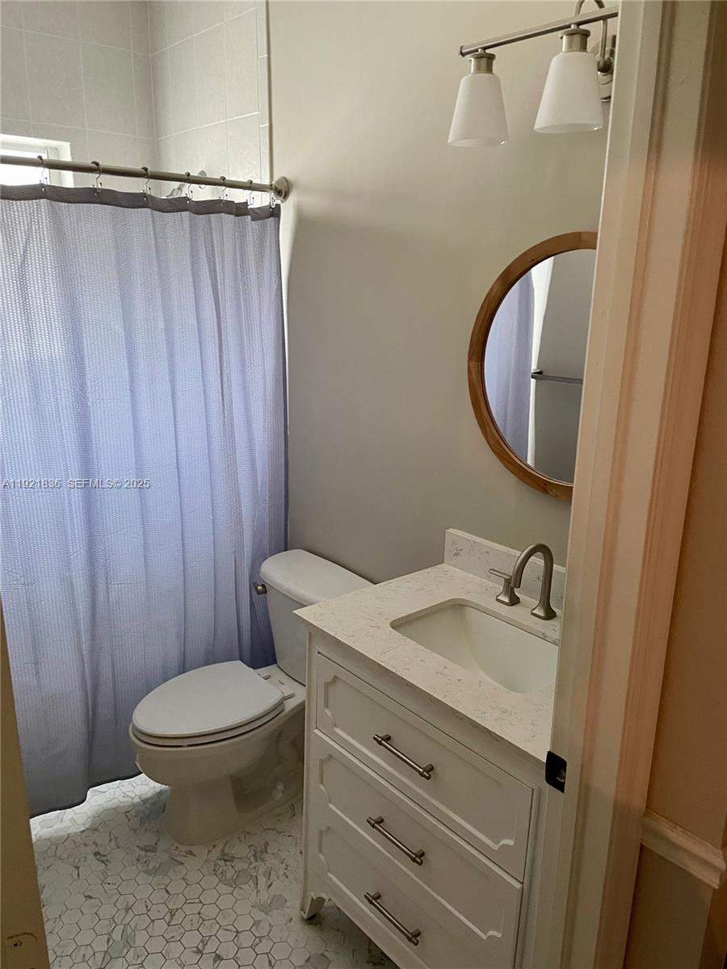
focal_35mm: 26
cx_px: 364
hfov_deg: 53.1
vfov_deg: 67.3
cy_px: 484
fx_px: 728
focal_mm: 4.2
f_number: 1.6
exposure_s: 1/40
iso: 400
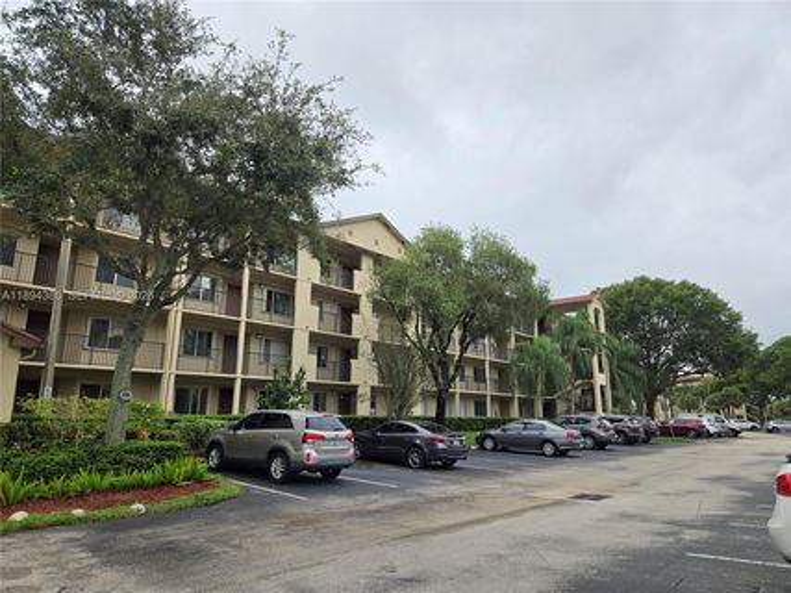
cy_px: 296
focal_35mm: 23
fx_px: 525
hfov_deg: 73.9
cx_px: 396
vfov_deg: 58.9
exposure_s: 1/1410
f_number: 1.8
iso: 25
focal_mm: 5.4
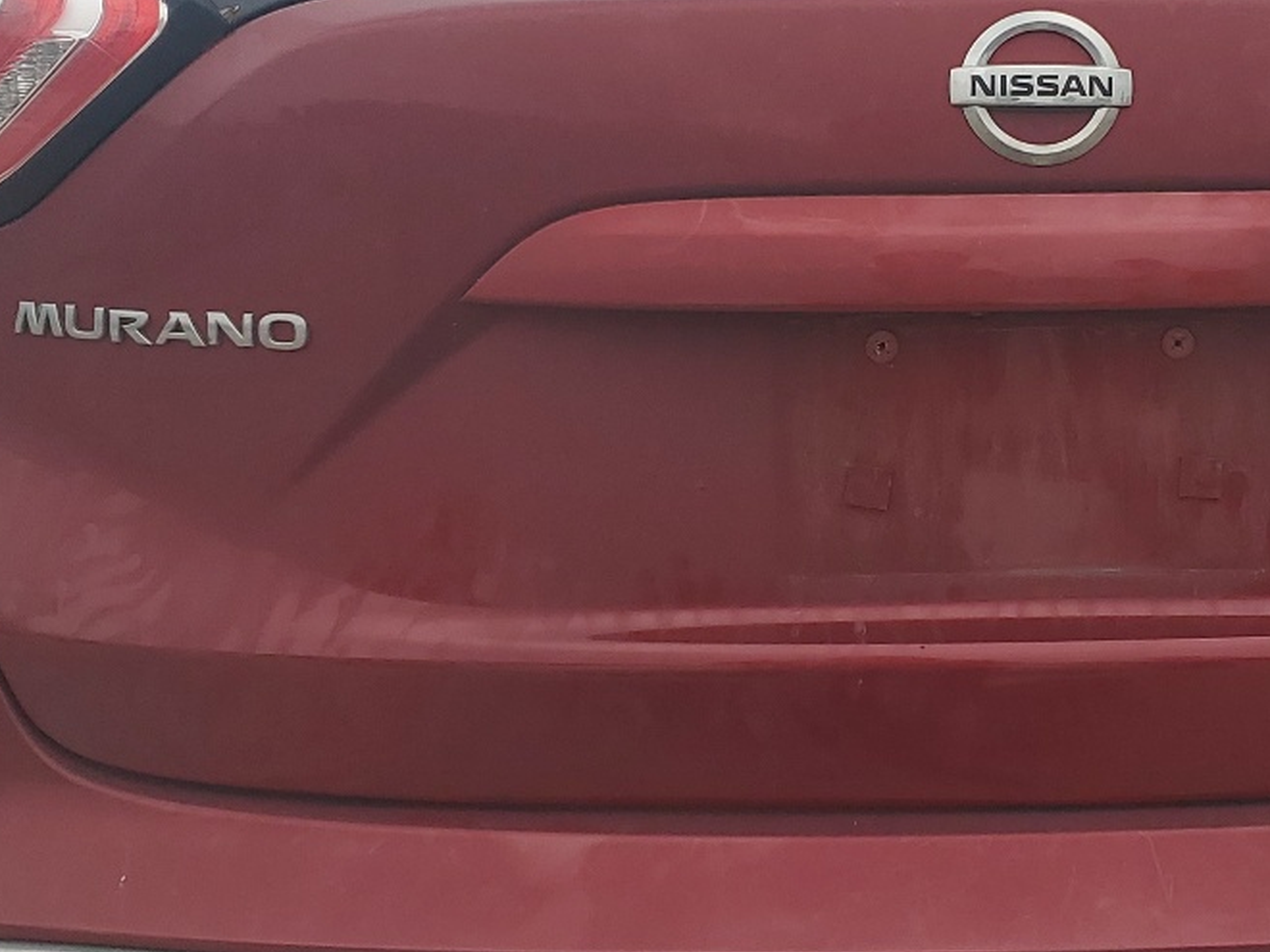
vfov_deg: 23.2
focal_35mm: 63
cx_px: 987
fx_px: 2311
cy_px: 308
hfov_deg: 30.1
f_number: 1.5
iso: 50
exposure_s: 1/2000
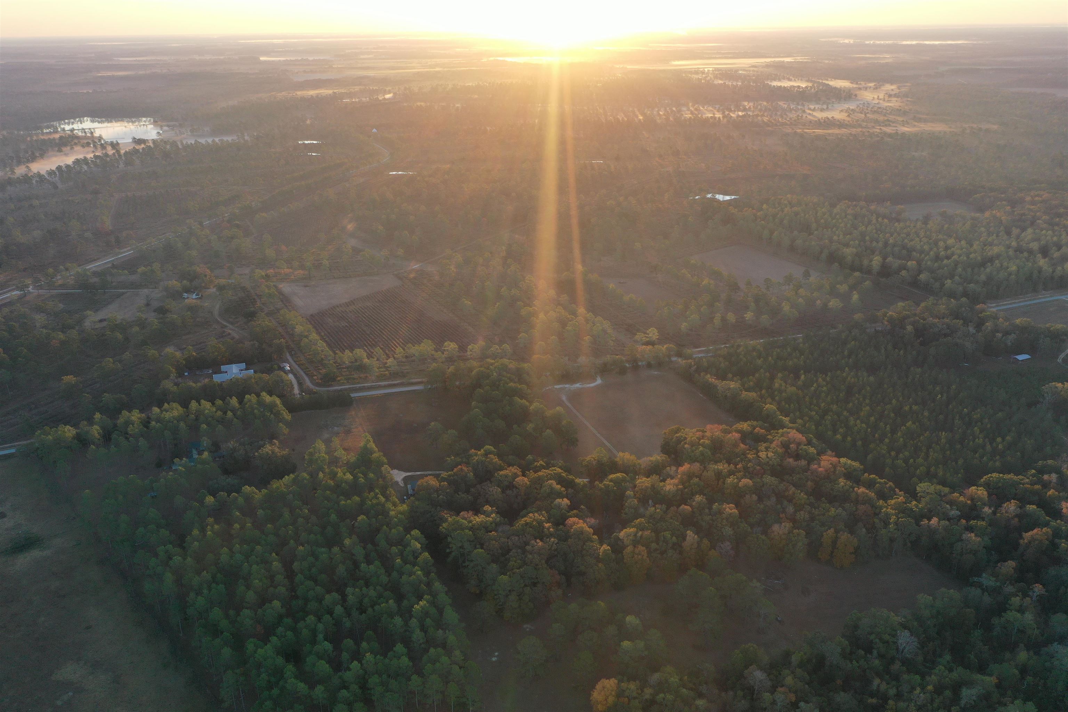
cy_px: 356
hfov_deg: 65.5
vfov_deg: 46.4
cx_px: 534
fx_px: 831
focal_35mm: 28
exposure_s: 1/120
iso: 100
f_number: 4.5
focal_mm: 10.26
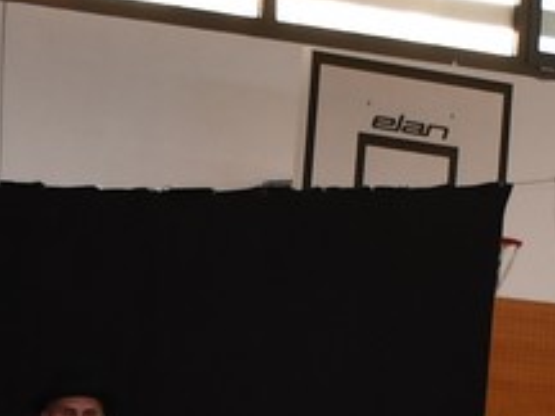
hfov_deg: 6.1
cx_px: -103
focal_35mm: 321
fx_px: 5147
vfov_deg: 4.6
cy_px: 695
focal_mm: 30
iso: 400
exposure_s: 1/125
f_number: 4
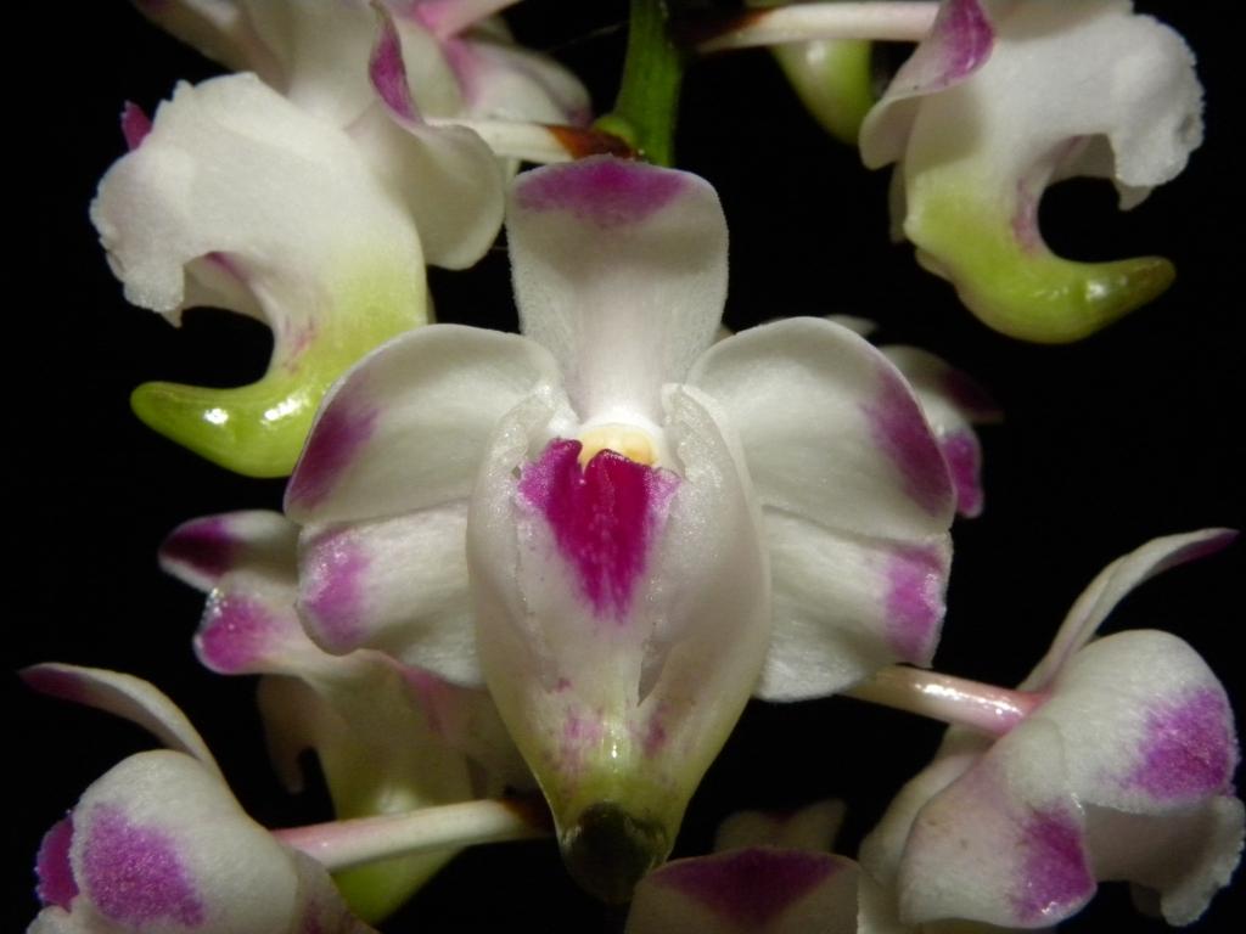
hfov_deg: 41.2
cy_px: 467
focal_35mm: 46
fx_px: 1656
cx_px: 623
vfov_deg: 31.5
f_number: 8
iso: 400
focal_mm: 8.2
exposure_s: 1/30
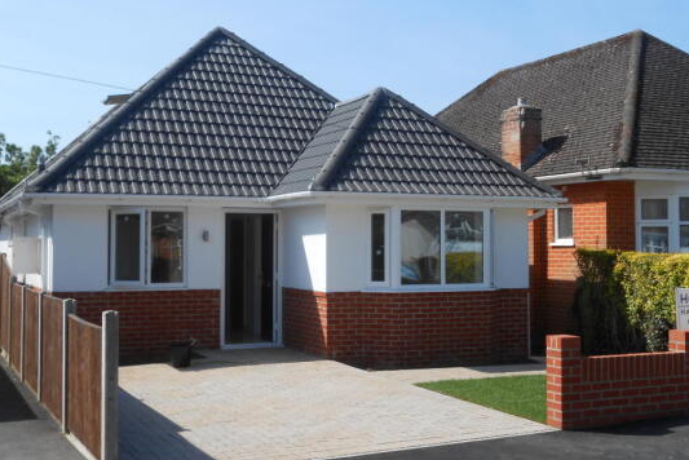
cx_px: 361
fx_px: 957
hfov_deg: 39.6
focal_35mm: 50
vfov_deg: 27.0
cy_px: 218
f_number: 4.5
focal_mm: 7.8
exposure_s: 1/640
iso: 80
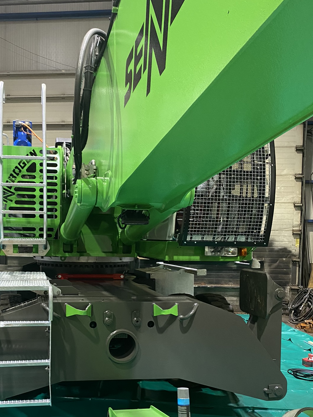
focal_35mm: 38
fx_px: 458
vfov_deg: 48.5
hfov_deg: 37.2
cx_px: 94
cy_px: 264
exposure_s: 1/50
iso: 320
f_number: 1.8
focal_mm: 4.25
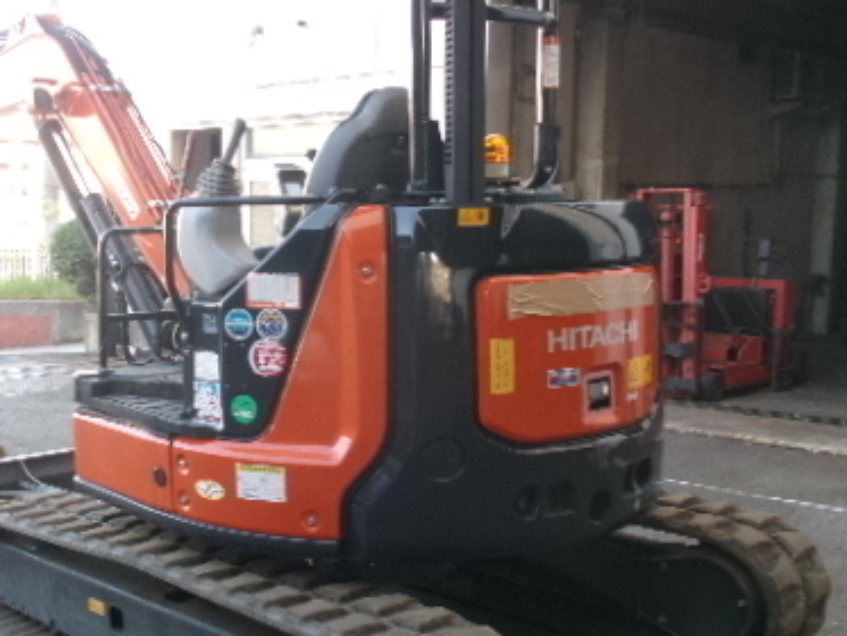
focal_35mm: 48
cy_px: 359
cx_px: 261
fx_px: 1175
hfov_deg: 39.0
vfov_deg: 30.2
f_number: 3.9
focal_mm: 5.1
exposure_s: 1/40
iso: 100
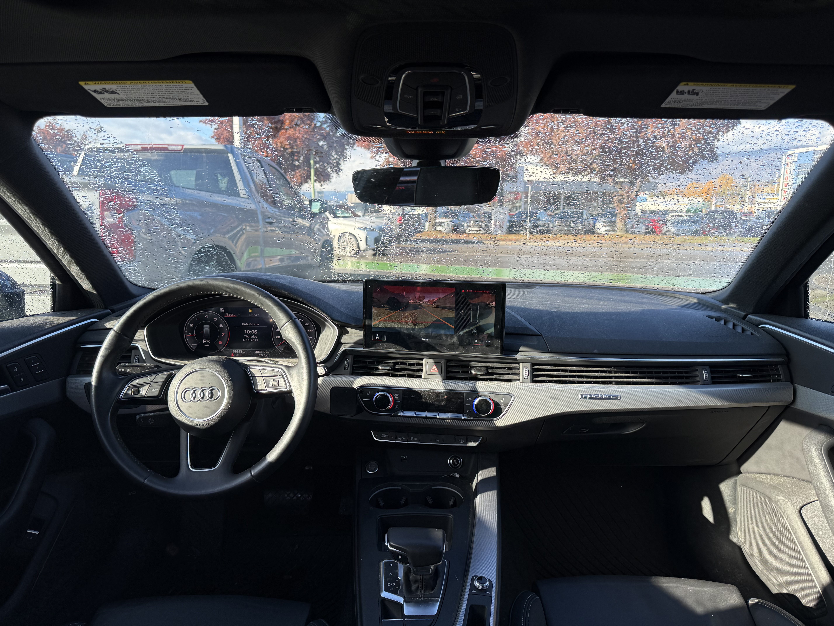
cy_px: 313
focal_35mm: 24
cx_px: 417
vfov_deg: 56.8
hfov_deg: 71.6
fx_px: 578
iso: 100
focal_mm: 6.76
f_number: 1.78
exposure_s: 1/715
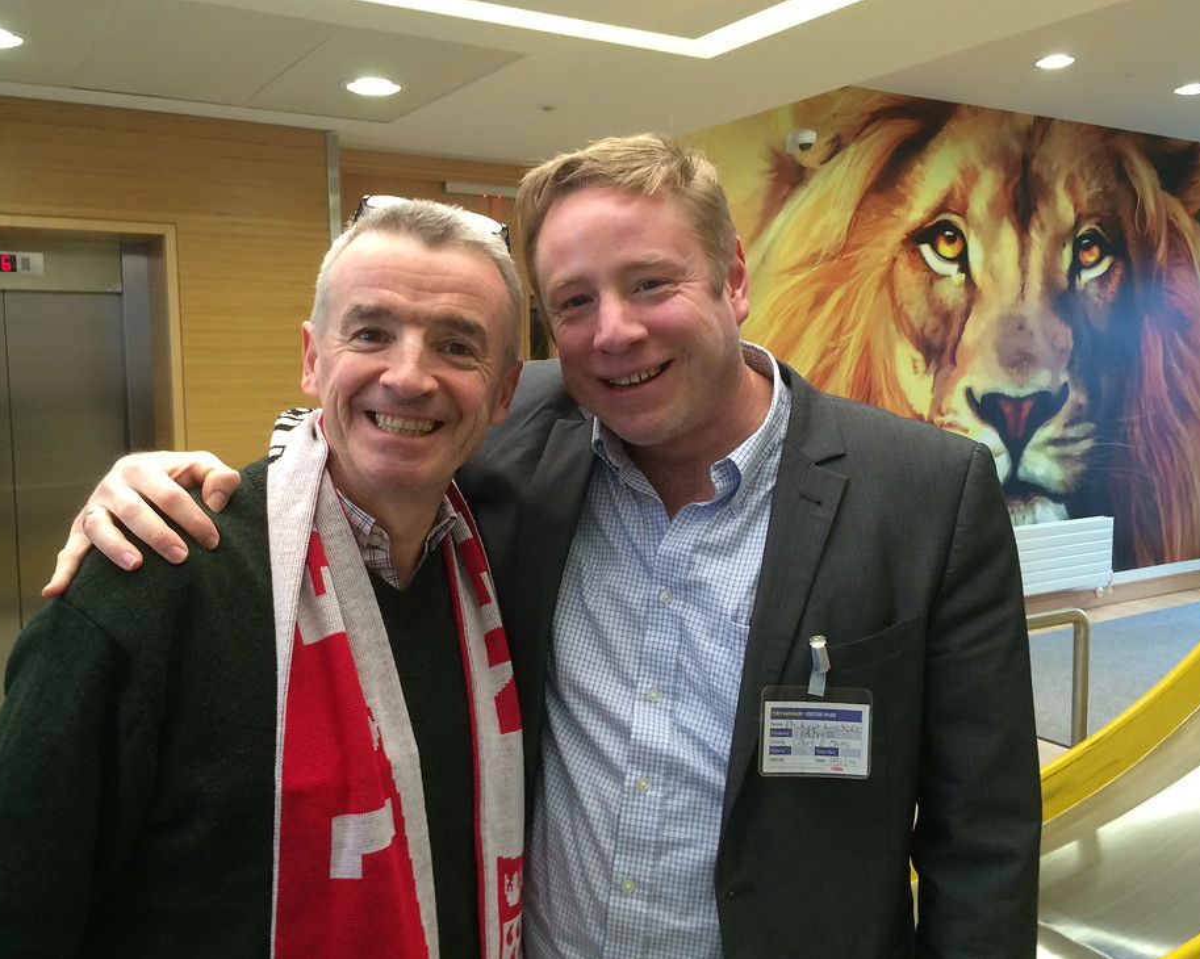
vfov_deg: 47.1
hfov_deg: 57.2
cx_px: 594
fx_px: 1101
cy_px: 470
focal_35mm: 31
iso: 80
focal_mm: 4.15
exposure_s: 1/30
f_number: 2.2
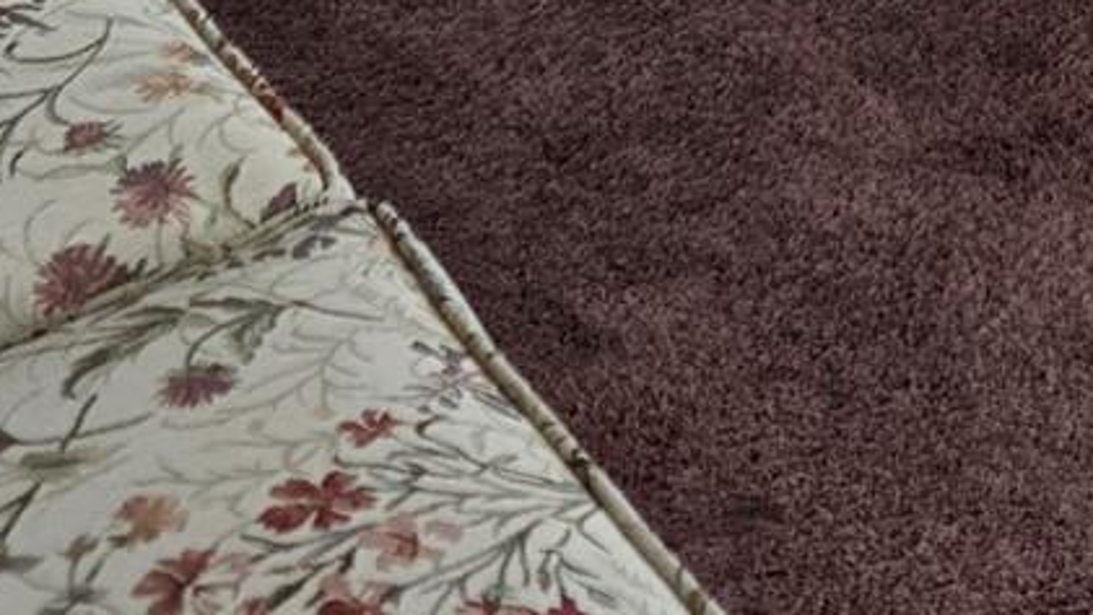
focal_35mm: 122
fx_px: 3536
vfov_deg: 8.3
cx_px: 1186
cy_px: -1253
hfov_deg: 17.0
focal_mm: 5.4
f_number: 1.8
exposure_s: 1/180
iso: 160
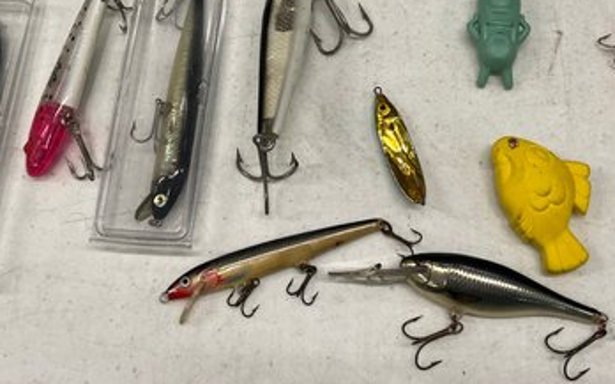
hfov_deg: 40.3
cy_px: 56
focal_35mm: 50
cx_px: 328
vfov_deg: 25.2
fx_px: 837
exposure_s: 1/60
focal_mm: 5.7
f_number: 1.5
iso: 80
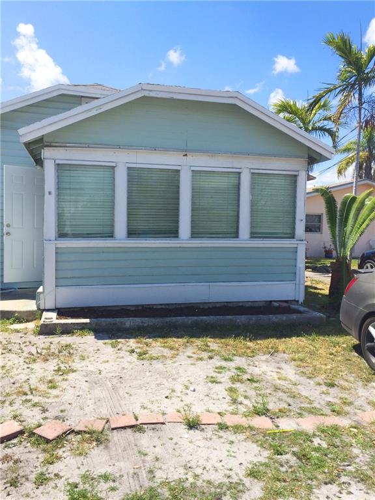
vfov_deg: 61.7
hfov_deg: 48.2
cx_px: 188
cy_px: 250
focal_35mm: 29
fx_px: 419
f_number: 2.2
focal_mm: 4.15
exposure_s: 1/1799
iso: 32
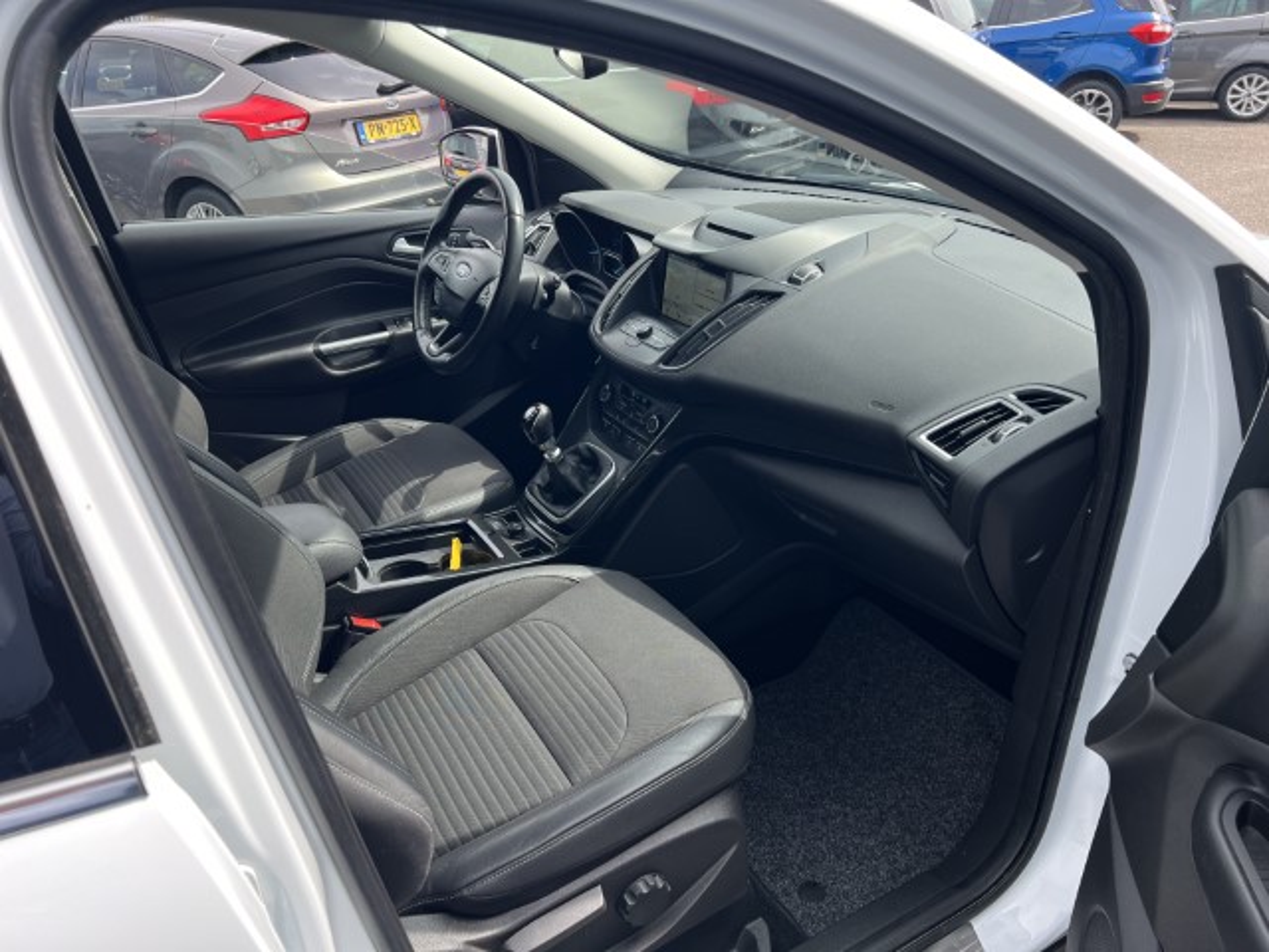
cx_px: 634
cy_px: 476
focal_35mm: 26
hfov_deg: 67.3
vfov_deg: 53.1
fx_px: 953
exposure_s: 1/753
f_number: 1.5
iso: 50
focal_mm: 5.7
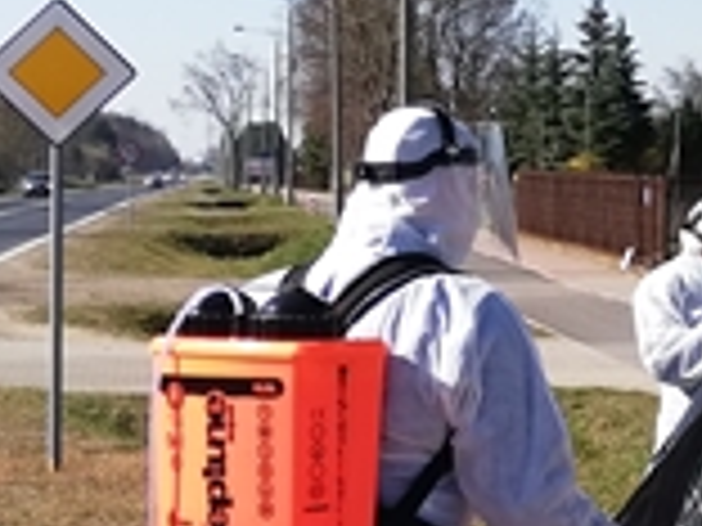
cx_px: 1008
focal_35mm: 133
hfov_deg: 14.0
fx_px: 2697
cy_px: 135
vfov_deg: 11.1
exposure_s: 1/675
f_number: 2.2
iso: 50
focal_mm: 3.81
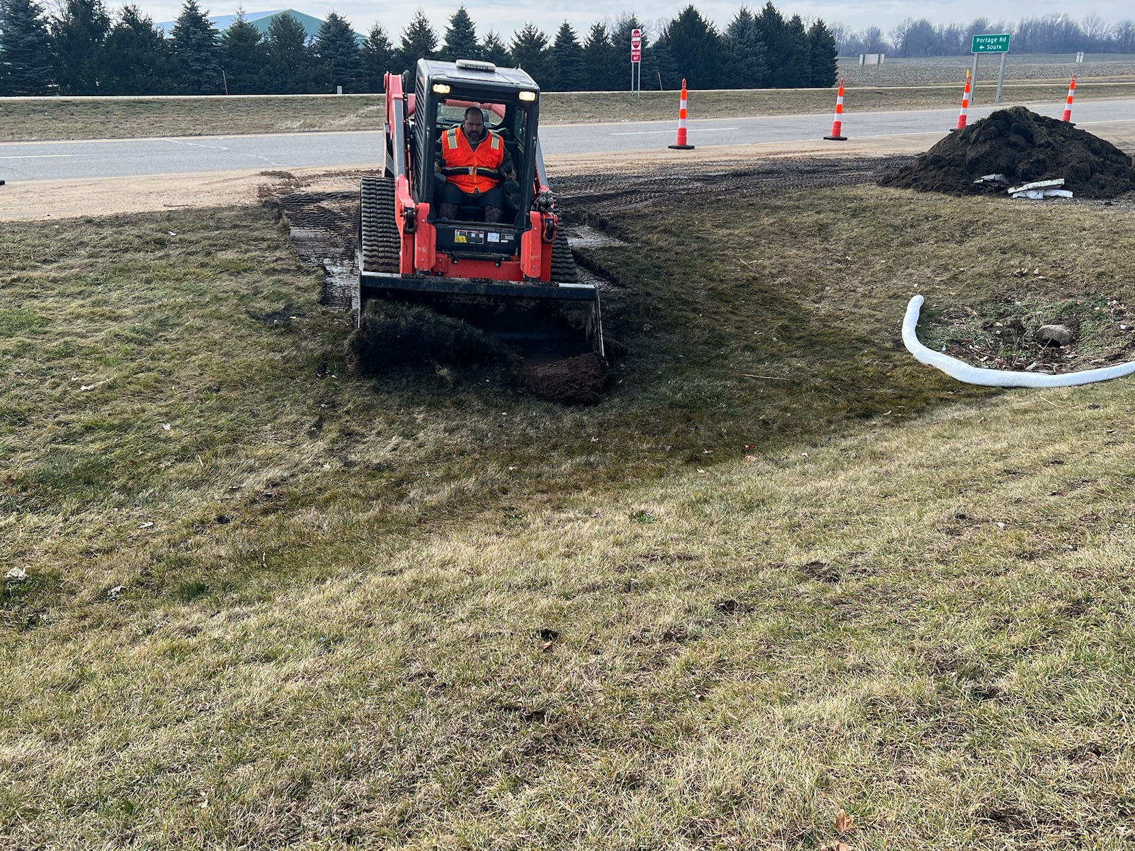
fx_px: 1049
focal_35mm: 32
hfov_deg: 56.8
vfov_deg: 44.1
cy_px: 466
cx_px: 550
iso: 50
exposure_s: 1/1009
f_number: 1.5
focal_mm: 5.7
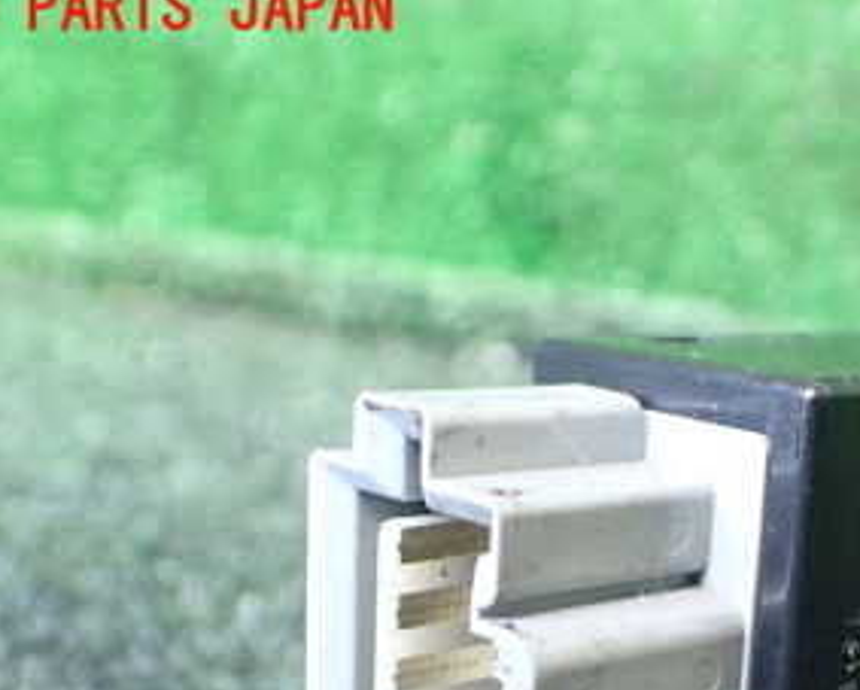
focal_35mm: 62
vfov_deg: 23.8
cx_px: 754
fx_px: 1580
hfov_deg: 29.4
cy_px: 657
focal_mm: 5.4
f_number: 2.3
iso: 800
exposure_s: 1/80
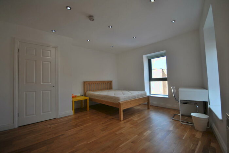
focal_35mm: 15
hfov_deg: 100.3
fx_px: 95
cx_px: 114
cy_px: 76
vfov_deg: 77.4
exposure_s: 1/160
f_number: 4
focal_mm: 10
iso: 100
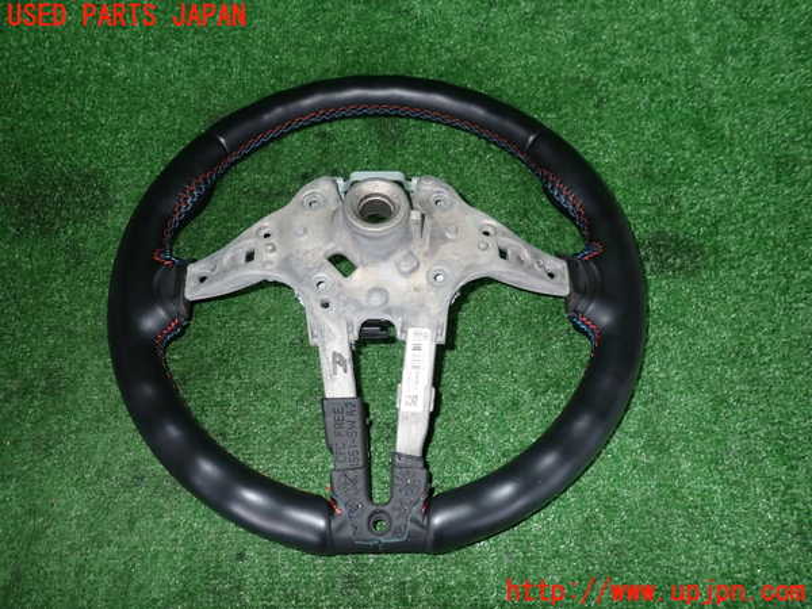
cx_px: 406
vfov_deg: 54.9
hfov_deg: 69.4
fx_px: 586
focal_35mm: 25
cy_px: 304
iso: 200
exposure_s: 1/30
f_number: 2
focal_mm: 4.5
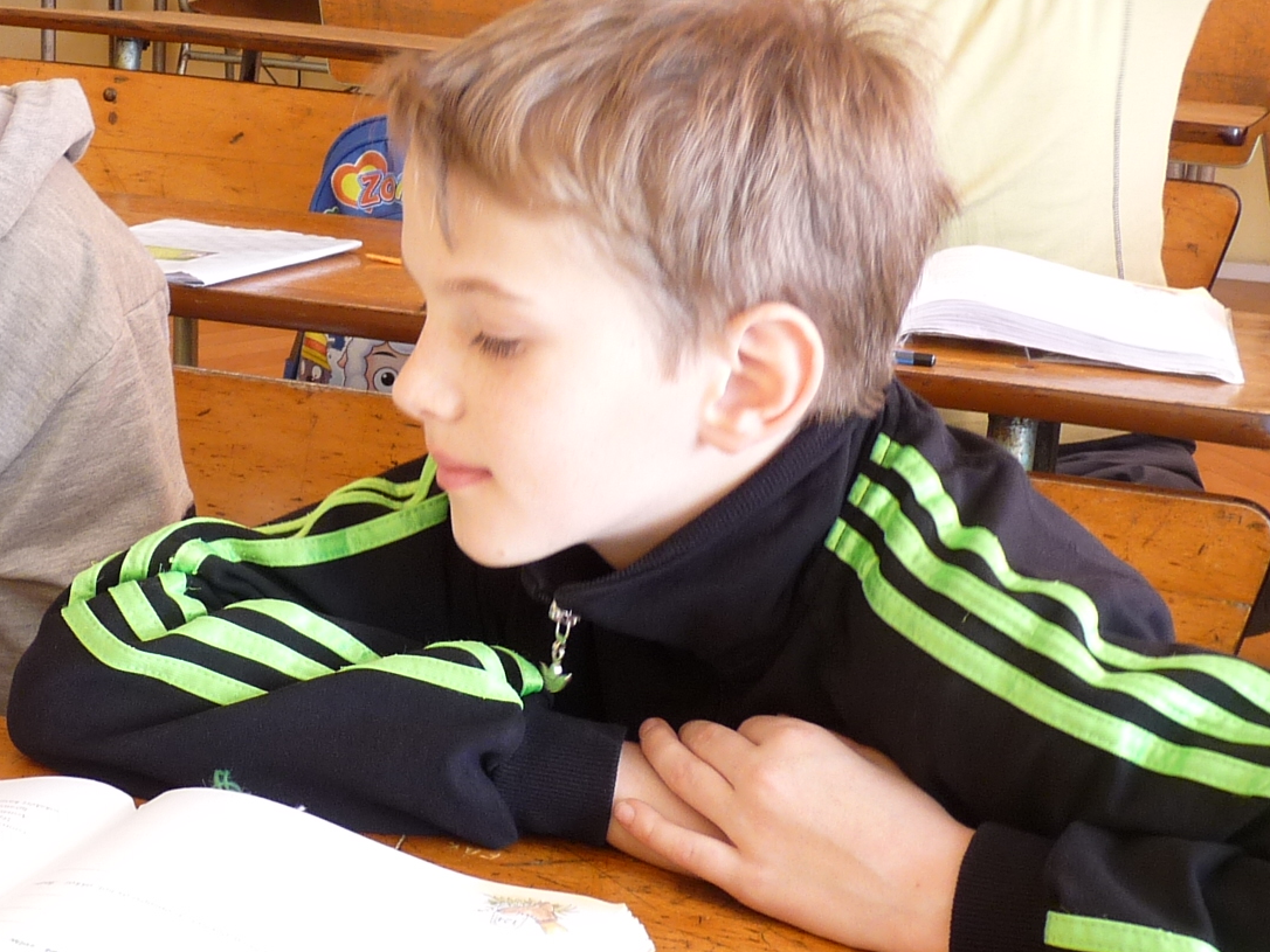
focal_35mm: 66
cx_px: 358
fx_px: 2422
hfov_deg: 29.0
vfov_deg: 22.2
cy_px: 364
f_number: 2.8
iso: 125
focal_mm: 4.8
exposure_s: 1/30
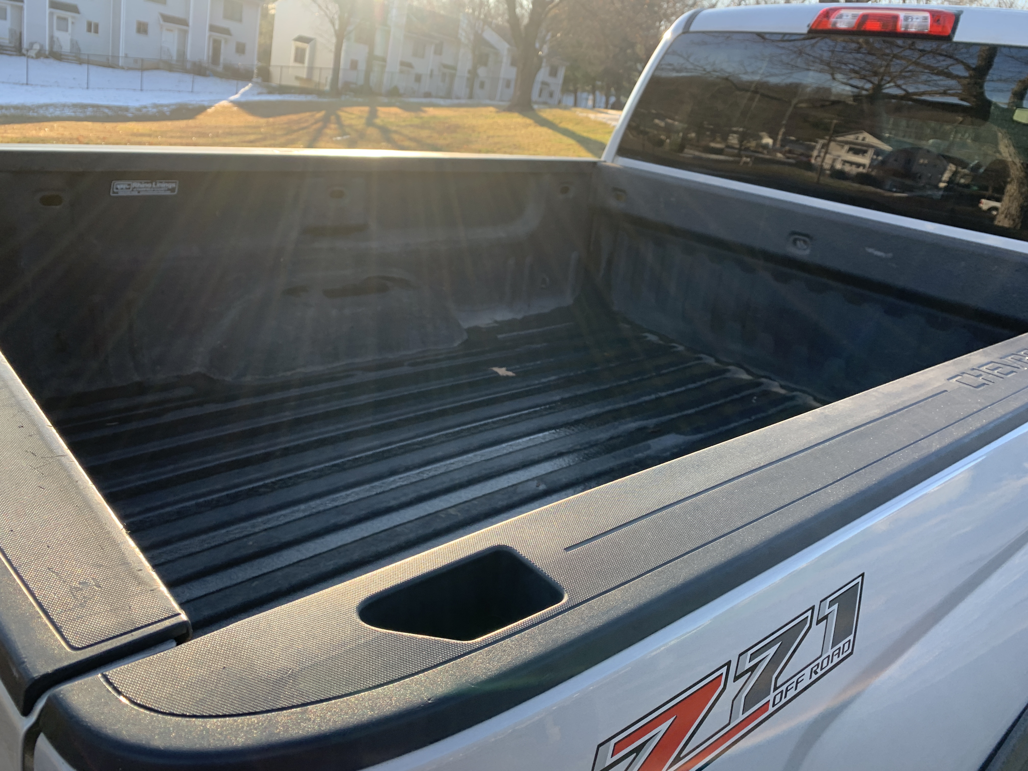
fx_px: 772
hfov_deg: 67.3
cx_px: 514
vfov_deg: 53.1
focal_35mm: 26
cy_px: 386
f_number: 1.8
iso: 25
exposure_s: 1/232
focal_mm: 4.25
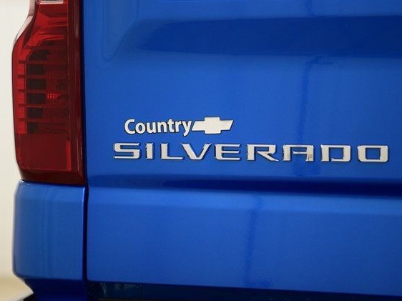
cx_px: 220
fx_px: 1335
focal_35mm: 115
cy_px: 151
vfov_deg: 12.9
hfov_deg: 17.1
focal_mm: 70
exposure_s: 1/125
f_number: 2.8
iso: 1600
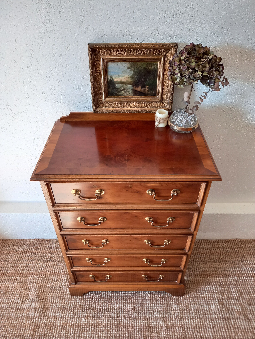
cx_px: 128
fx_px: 246
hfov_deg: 54.9
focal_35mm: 25
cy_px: 170
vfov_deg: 69.4
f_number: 2
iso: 50
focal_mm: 4.6
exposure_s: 1/50
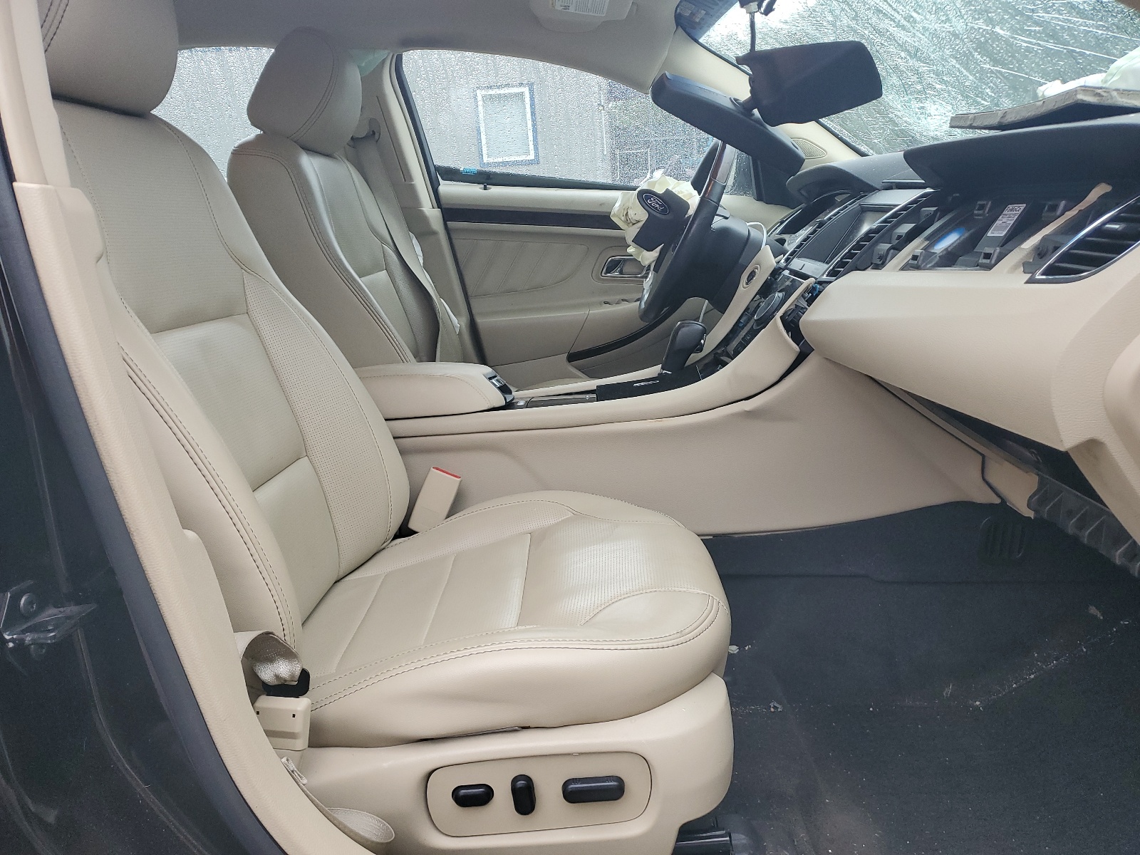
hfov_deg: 67.3
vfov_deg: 53.1
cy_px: 428
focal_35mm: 26
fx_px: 856
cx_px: 570
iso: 84
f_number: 1.5
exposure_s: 1/120
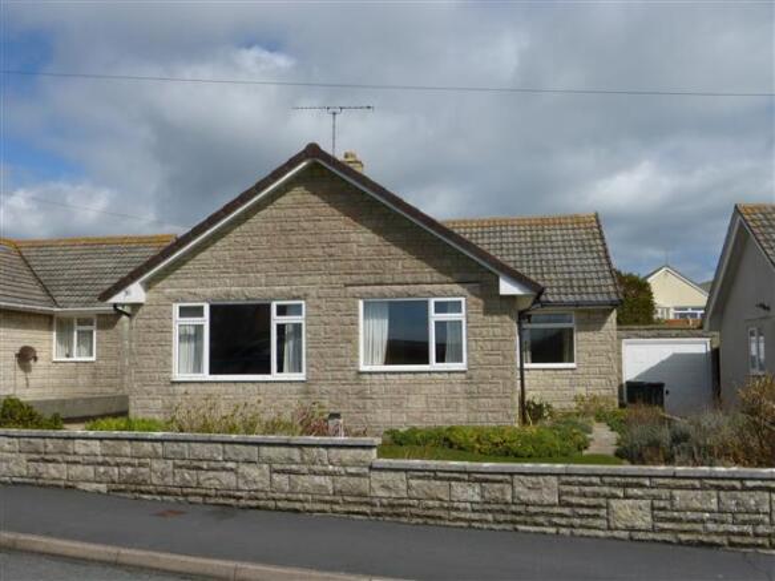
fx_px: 873
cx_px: 388
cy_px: 290
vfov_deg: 36.8
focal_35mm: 39
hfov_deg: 47.9
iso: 100
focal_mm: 6.9
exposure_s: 1/2000
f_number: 3.9
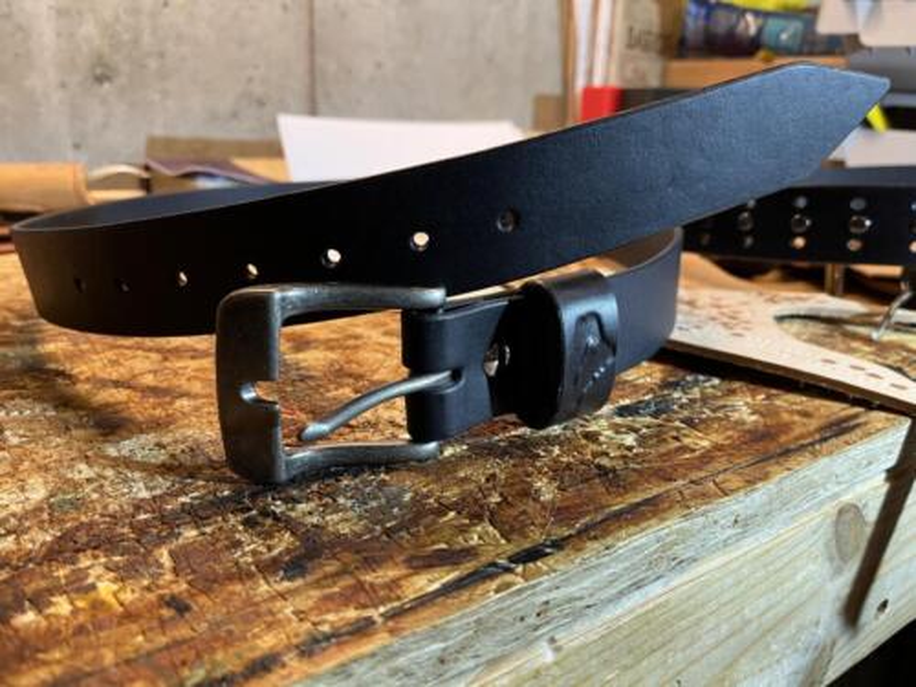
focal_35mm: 26
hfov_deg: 67.3
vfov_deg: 53.1
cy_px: 344
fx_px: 688
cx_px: 458
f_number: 1.6
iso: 125
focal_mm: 5.1
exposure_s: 1/60
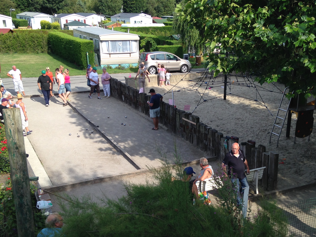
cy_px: 153
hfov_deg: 42.0
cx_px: 178
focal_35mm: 45
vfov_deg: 32.0
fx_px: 411
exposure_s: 1/809
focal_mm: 4.12
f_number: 2.4
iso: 50
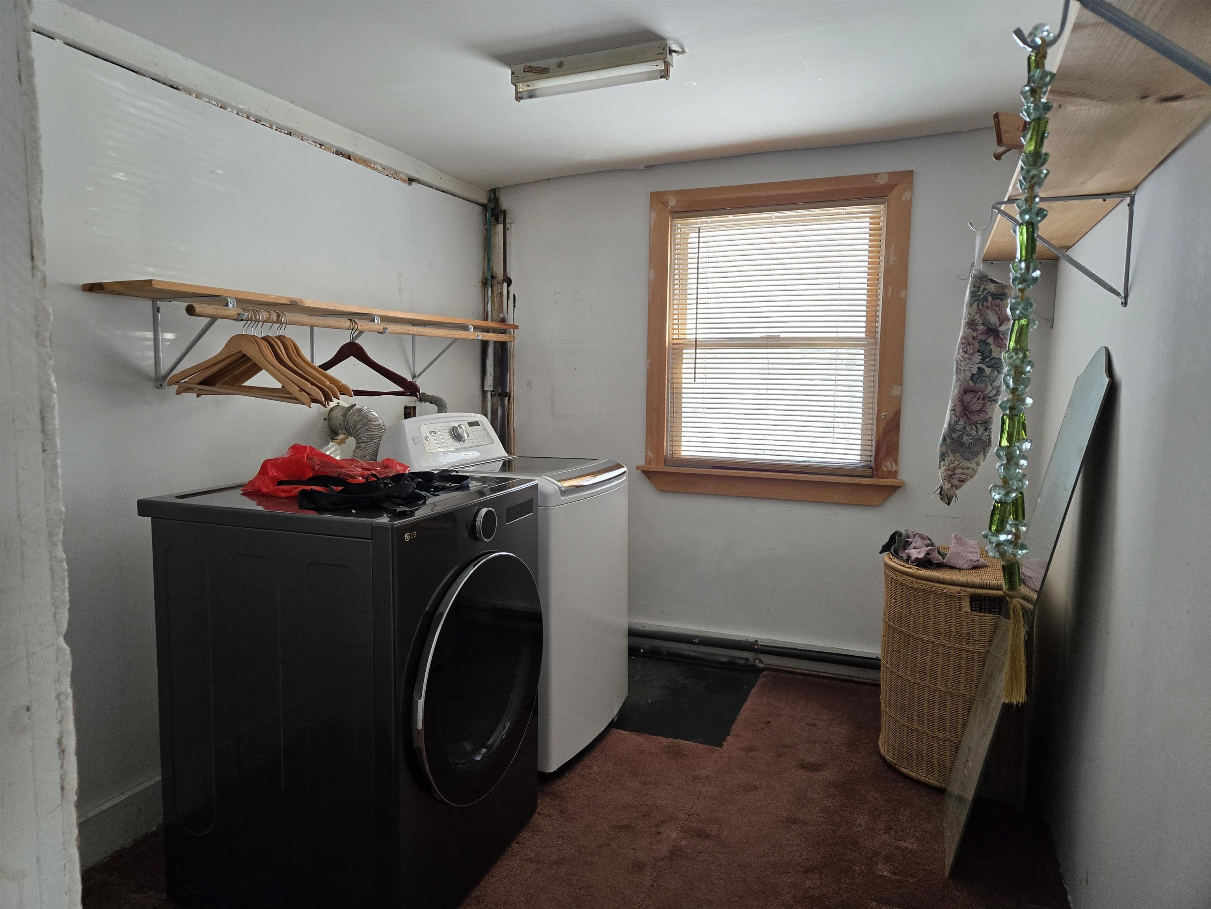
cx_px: 606
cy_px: 454
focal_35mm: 23
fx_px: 805
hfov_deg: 73.9
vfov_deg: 58.9
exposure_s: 1/120
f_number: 1.8
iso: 200
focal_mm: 5.4
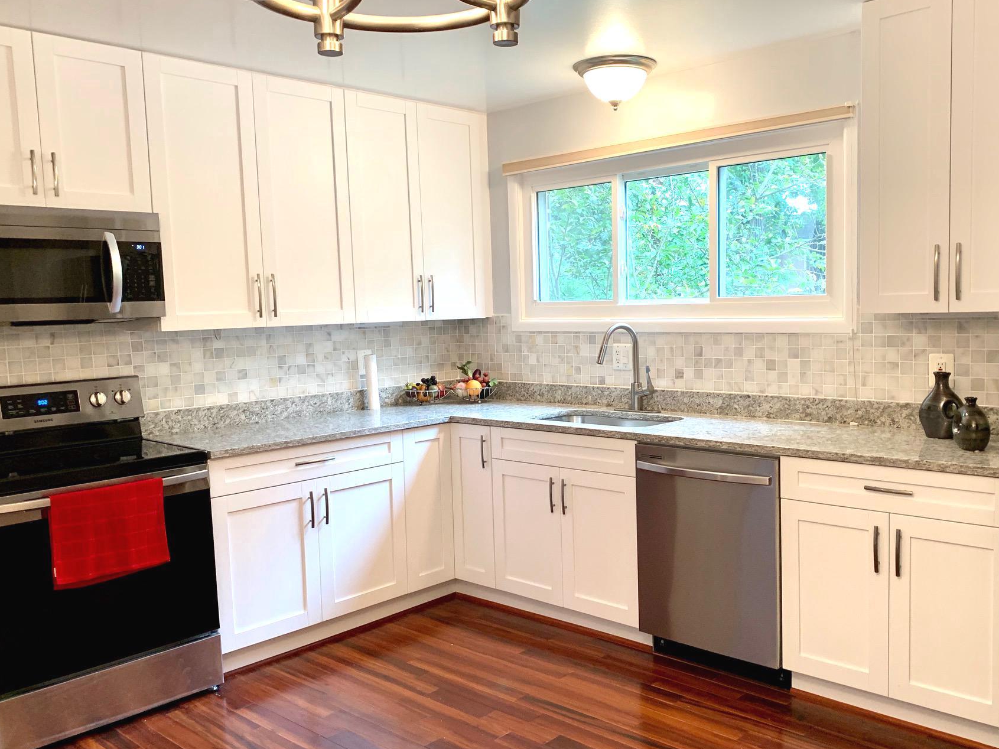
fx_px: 895
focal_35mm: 31
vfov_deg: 45.4
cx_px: 554
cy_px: 394
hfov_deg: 58.2
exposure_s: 1/60
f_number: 1.8
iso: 100
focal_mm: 4.25
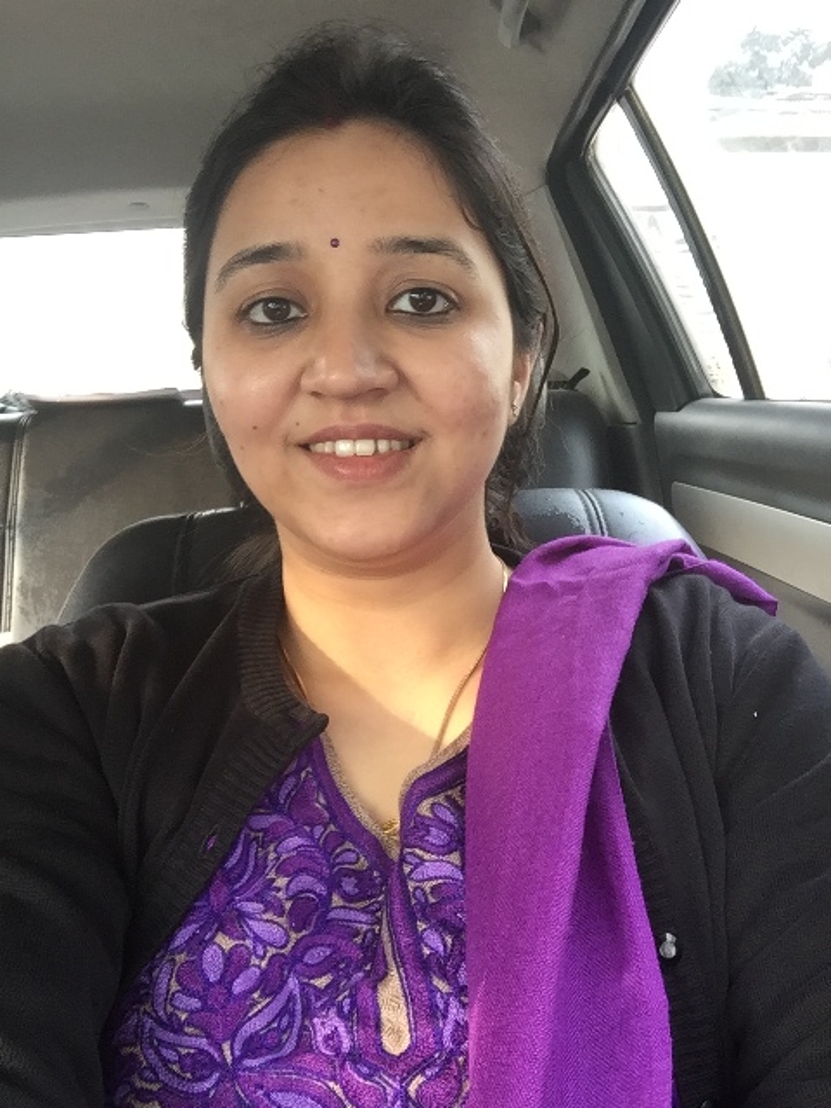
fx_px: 992
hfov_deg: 45.4
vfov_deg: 58.4
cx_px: 416
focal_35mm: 31
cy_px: 554
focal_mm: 2.65
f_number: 2.2
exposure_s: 1/33
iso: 40
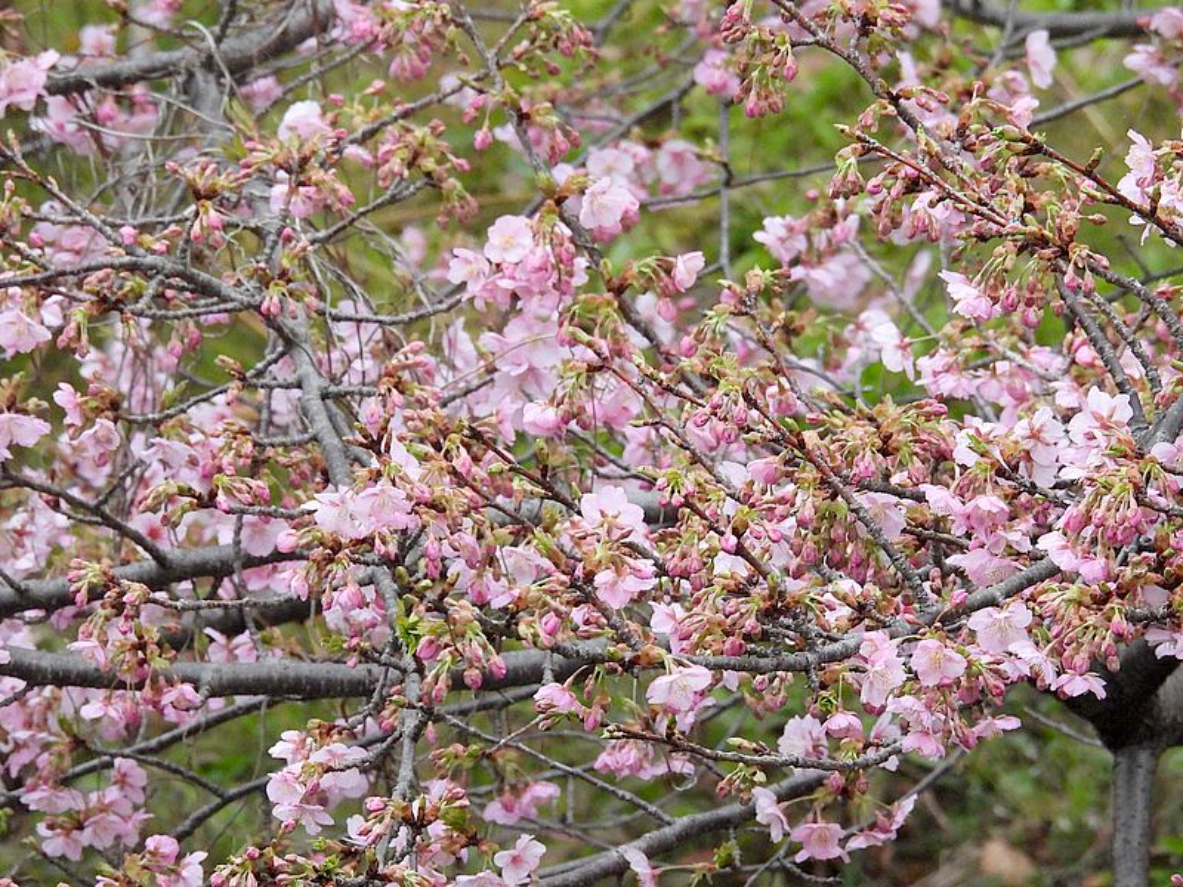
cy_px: 444
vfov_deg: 3.3
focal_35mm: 450
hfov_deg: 4.4
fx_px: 15379
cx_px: 592
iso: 1100
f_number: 5
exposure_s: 1/1000
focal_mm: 80.3
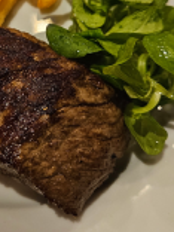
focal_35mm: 59
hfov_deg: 24.4
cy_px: 30
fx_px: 395
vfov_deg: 31.4
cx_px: 31
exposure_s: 1/100
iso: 640
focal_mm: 5.4
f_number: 1.8
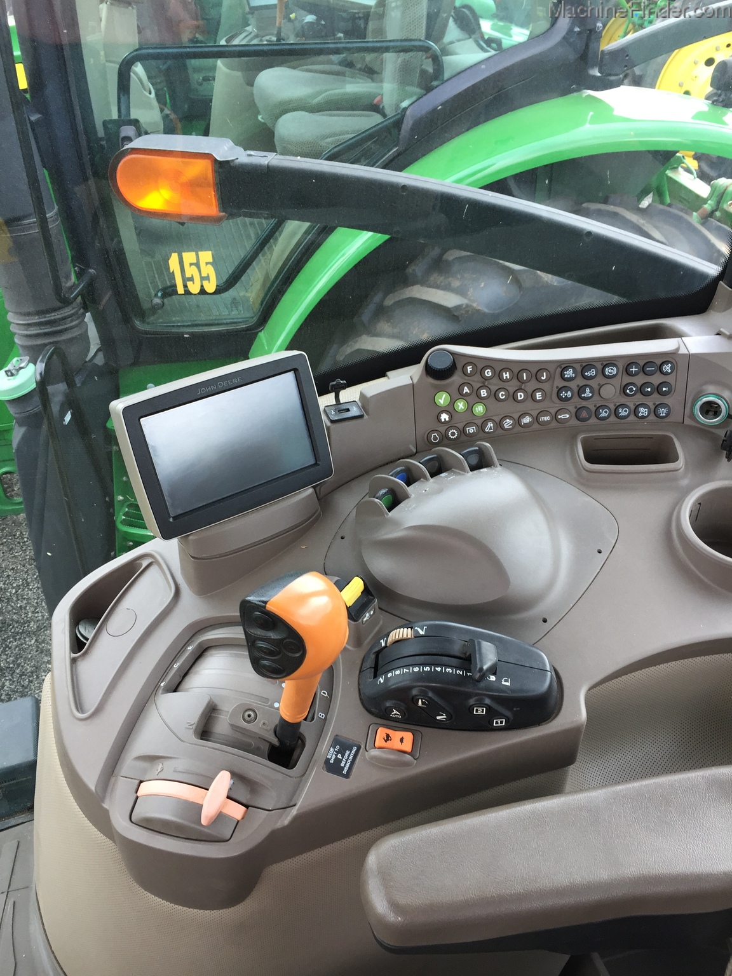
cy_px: 488
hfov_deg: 48.2
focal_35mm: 29
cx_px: 366
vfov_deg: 61.7
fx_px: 818
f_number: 2.2
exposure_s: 1/120
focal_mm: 4.15
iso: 50
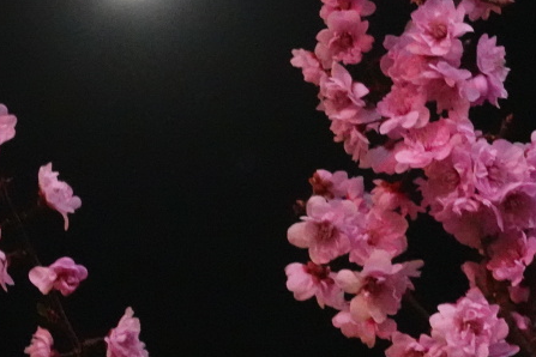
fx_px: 4437
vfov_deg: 4.6
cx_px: 457
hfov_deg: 6.9
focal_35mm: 298
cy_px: 119
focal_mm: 40.37
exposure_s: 1/15
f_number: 5
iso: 6400
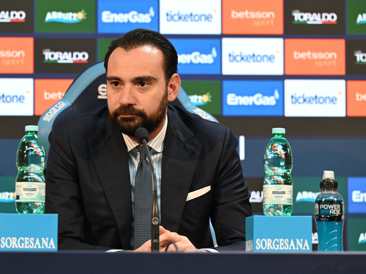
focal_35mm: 179
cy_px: 137
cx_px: 161
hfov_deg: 11.0
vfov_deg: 8.3
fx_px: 1893
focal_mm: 160
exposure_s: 1/250
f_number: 4.5
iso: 3200
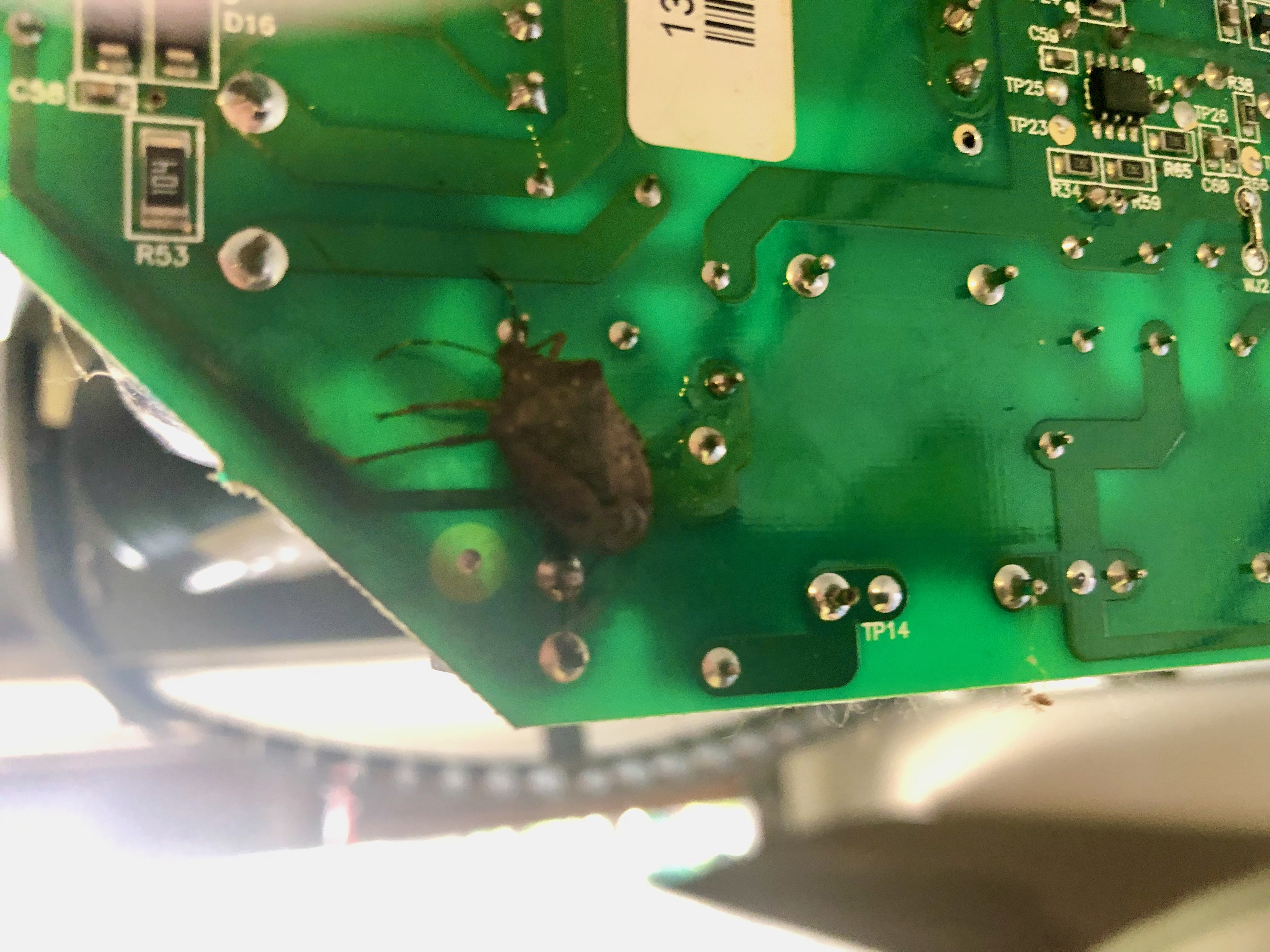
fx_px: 1027
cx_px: 635
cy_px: 476
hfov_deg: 63.4
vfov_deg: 49.7
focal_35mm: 28
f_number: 1.8
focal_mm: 3.99
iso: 100
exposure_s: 1/11
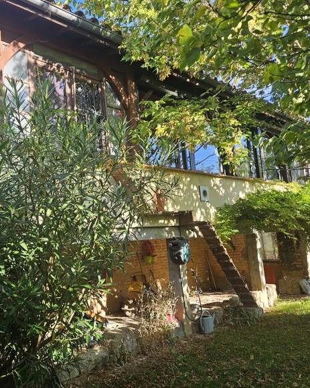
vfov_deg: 57.2
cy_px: 192
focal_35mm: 31
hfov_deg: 45.8
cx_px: 85
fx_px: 356
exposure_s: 1/223
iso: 25
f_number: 1.8
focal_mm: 5.4
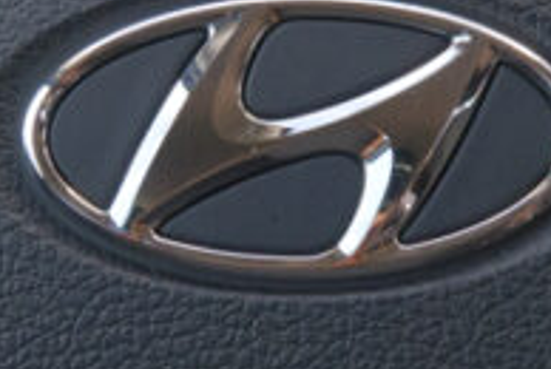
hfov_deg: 8.1
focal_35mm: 253
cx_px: 287
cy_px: 129
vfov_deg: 5.4
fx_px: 3878
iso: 2000
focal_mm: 32.3
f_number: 9
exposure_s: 1/125
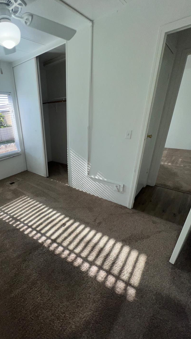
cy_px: 176
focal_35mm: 15
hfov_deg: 67.7
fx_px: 135
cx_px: 57
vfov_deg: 102.9
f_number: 1.8
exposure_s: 1/299
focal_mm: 1.57
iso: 25
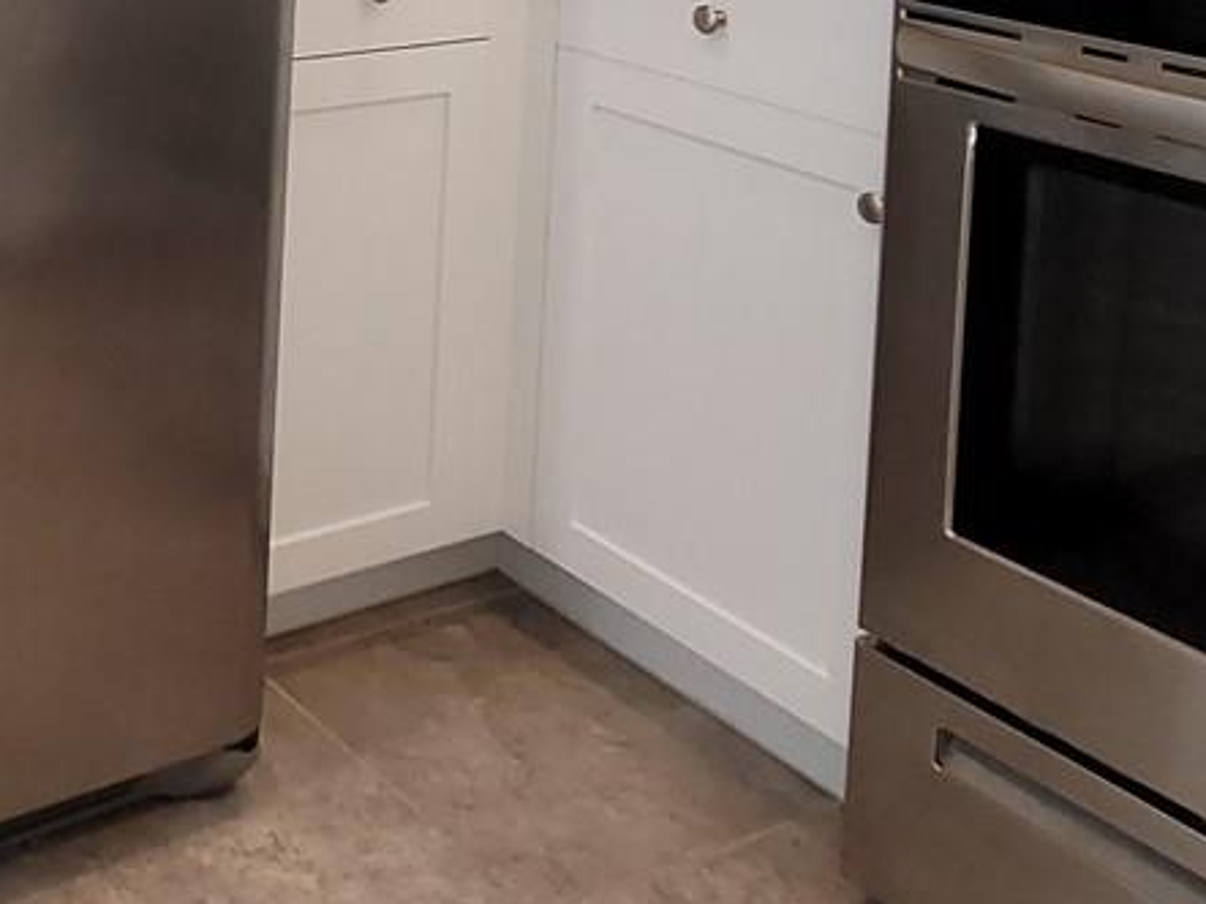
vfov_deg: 26.6
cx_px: -5
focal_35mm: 47
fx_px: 1637
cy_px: -242
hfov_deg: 36.3
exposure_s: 1/60
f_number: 2.2
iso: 125
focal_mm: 2.2
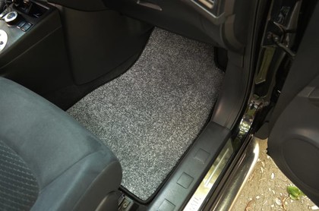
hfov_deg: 62.0
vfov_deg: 43.4
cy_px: 106
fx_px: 265
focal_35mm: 30
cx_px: 160
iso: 1800
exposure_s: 1/30
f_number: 3.8
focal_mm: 20
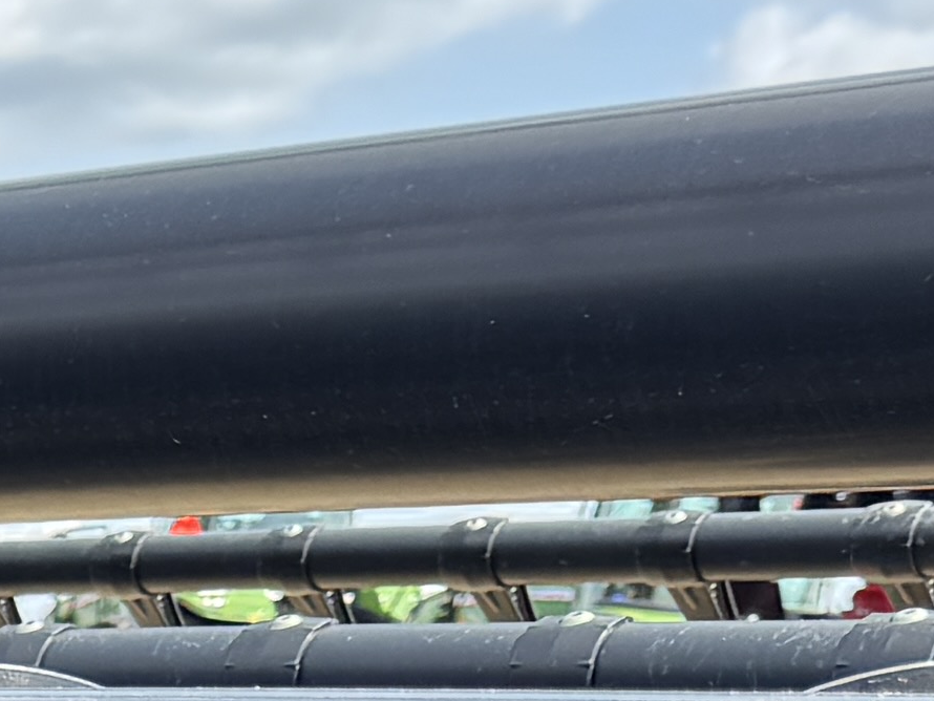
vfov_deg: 8.7
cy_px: 1697
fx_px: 4156
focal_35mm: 154
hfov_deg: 11.1
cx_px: -1187
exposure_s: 1/1042
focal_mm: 6.76
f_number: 1.78
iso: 80
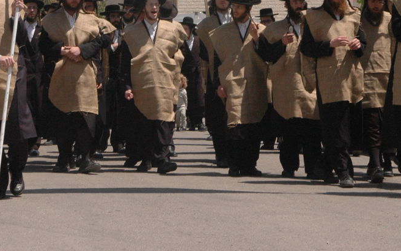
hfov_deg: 18.3
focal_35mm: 114
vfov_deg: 11.4
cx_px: 180
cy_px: 1
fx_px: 1247
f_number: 11
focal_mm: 35
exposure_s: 1/500
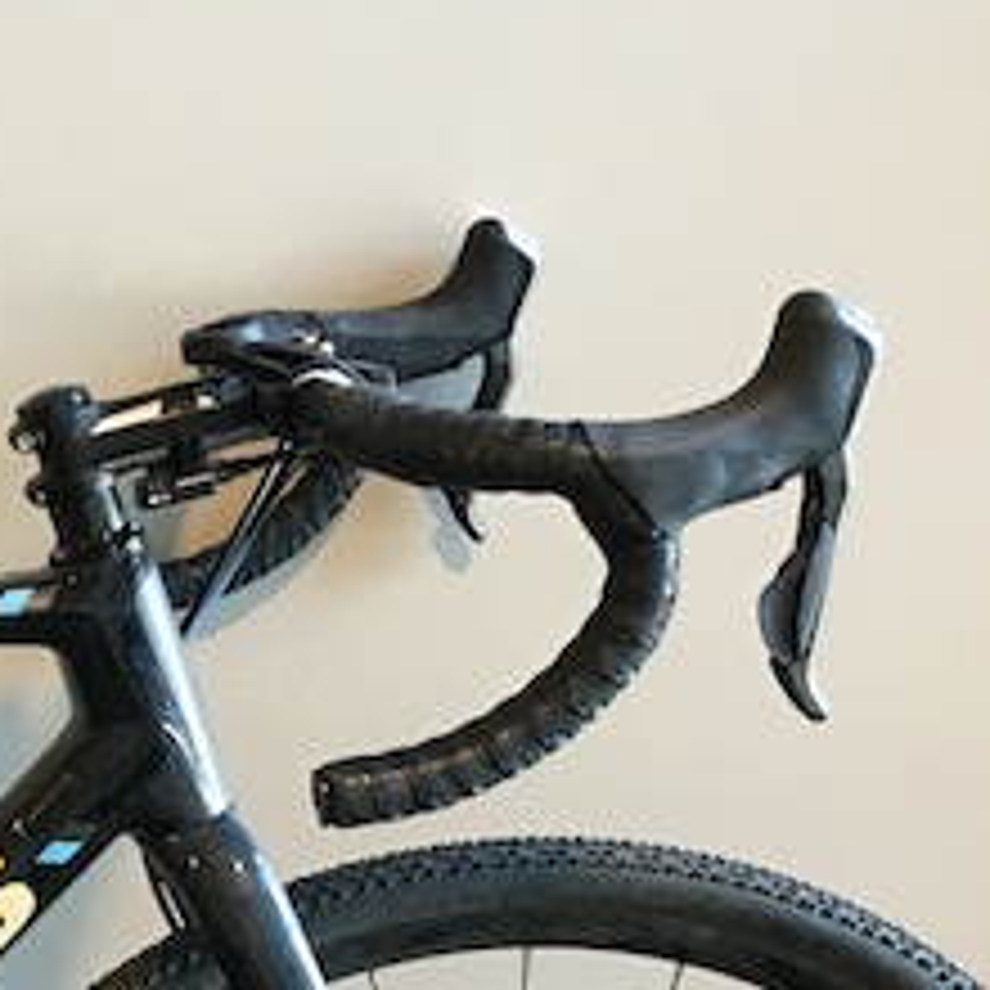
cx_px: -536
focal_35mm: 93
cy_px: 864
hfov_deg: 16.8
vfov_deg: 18.4
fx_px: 3009
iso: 160
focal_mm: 4.15
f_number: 2.2
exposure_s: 1/30
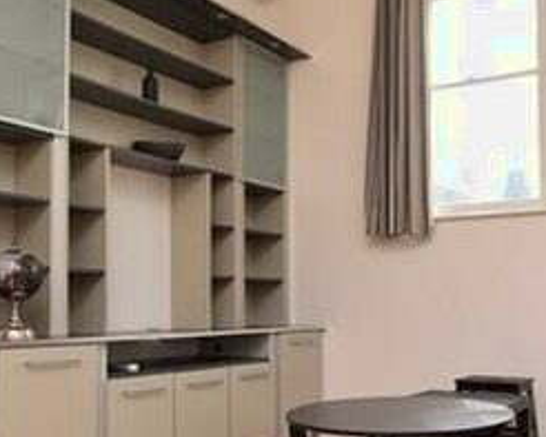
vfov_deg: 37.0
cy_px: 287
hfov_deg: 44.8
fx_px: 647
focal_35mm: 40
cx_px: 380
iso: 250
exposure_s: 1/125
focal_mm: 10
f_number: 5.6
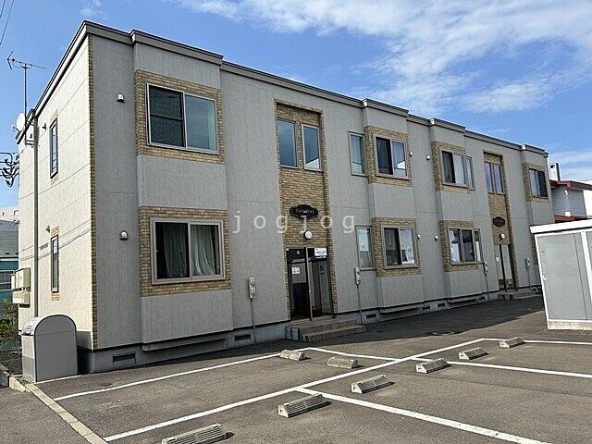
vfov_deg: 53.1
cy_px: 222
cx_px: 296
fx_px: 445
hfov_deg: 67.3
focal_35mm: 26
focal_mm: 5.7
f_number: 1.5
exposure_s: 1/3831
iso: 50
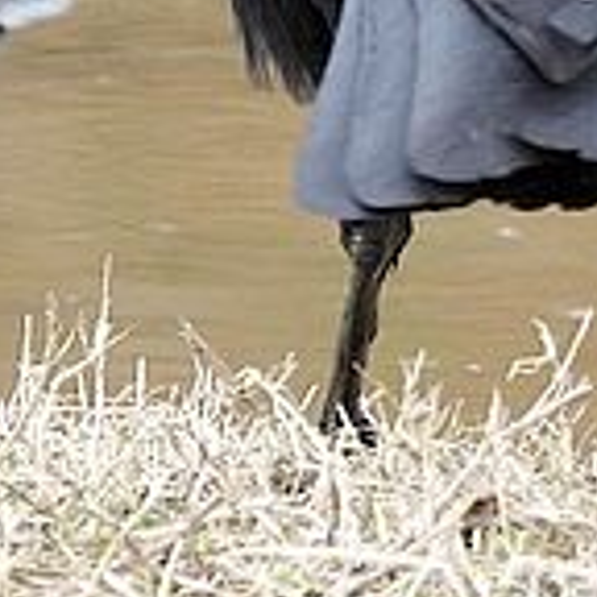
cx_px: 543
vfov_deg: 0.4
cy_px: -564
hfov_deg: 0.4
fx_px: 91277
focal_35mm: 4678
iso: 280
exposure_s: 1/500
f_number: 5.6
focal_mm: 170
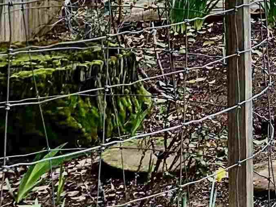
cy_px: 9
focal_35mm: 141
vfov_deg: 10.5
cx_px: 601
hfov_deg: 12.0
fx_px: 1125
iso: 25
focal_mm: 3.3
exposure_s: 1/120
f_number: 2.4
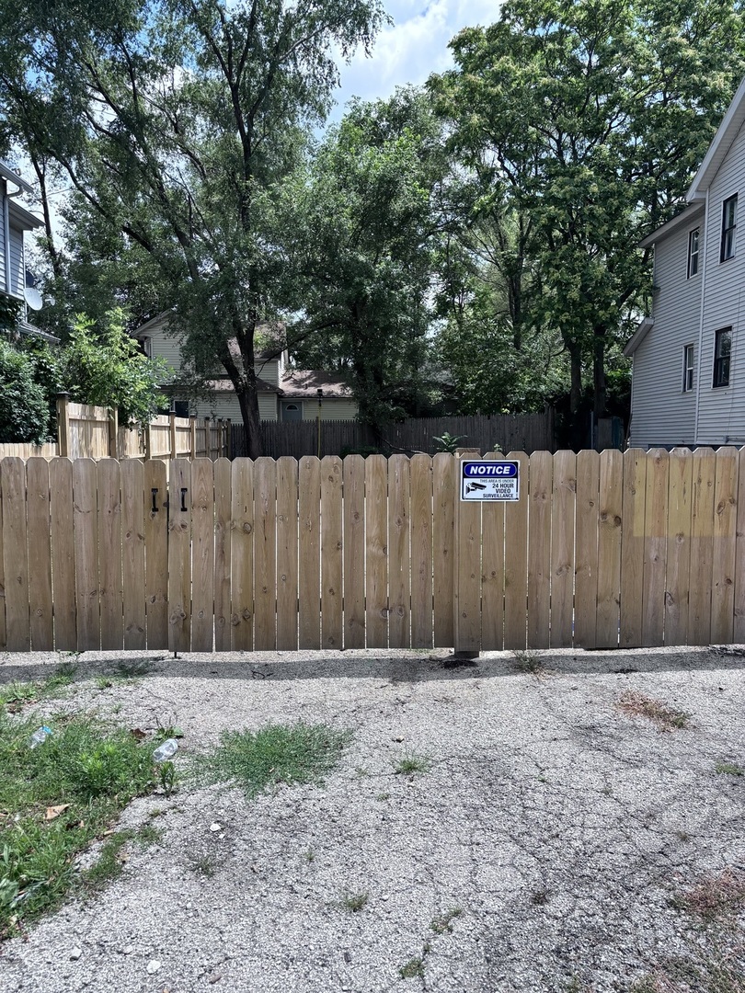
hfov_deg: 53.1
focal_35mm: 26
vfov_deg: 67.3
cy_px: 496
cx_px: 372
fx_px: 746
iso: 50
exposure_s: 1/1783
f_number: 1.6
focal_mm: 5.96
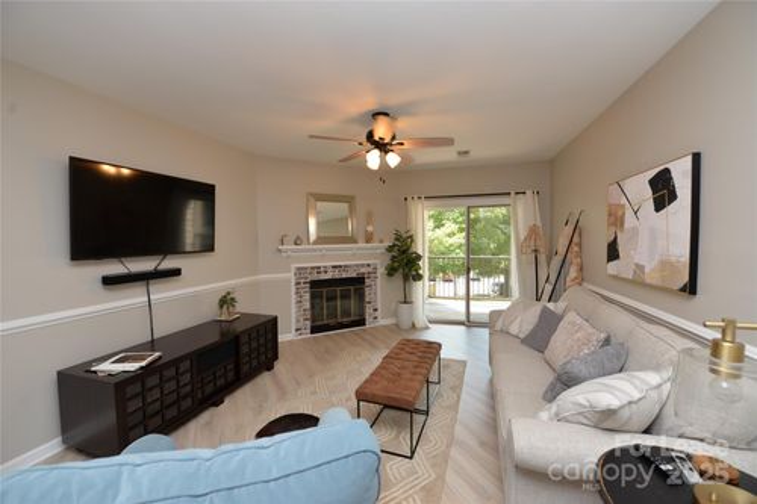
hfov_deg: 104.3
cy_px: 252
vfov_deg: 81.2
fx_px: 294
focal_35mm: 14
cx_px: 378
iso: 200
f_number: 4.5
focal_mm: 14
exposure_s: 1/80
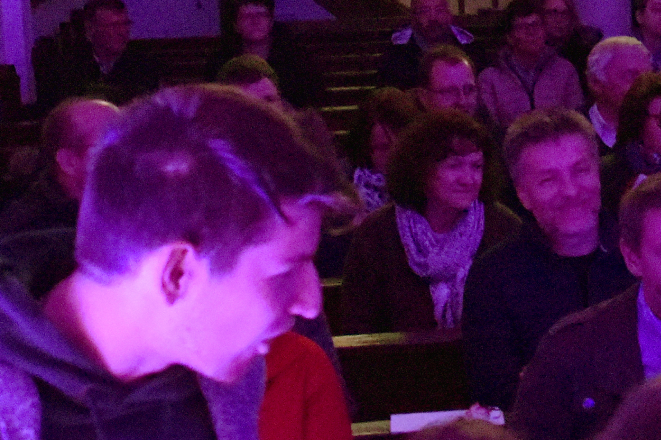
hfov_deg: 14.6
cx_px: 1040
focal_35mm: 129
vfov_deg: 10.6
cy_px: 136
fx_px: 2369
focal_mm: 21
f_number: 5
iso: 6400
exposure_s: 1/60
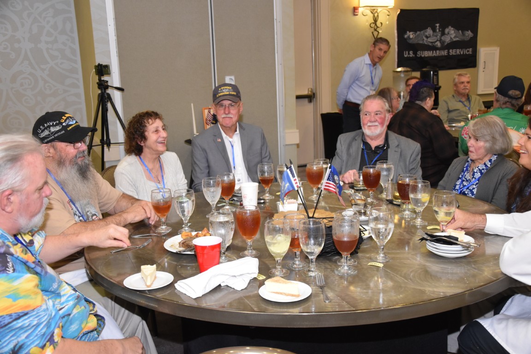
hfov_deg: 51.3
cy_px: 177
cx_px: 266
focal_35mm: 38
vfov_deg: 35.5
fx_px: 553
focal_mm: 25
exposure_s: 1/60
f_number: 4
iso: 1600
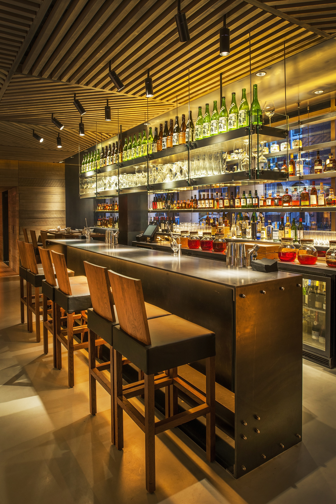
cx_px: 168
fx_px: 336
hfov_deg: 53.1
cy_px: 252
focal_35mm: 24
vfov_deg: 73.7
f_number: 13
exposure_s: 2
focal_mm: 24
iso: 320
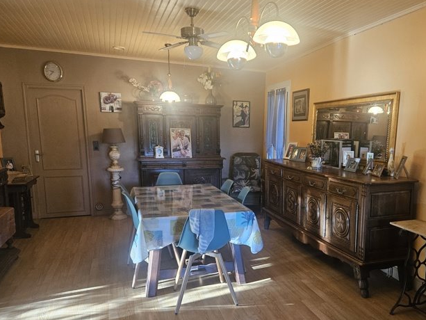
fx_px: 369
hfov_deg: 59.0
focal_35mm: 30
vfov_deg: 46.6
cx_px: 272
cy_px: 189
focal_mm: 5.4
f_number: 1.8
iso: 400
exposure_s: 1/100
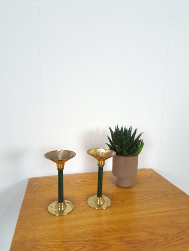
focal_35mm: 24
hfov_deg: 56.8
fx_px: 175
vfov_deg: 71.6
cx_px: 94
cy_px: 126
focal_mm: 5.23
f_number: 1.8
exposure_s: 1/50
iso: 250
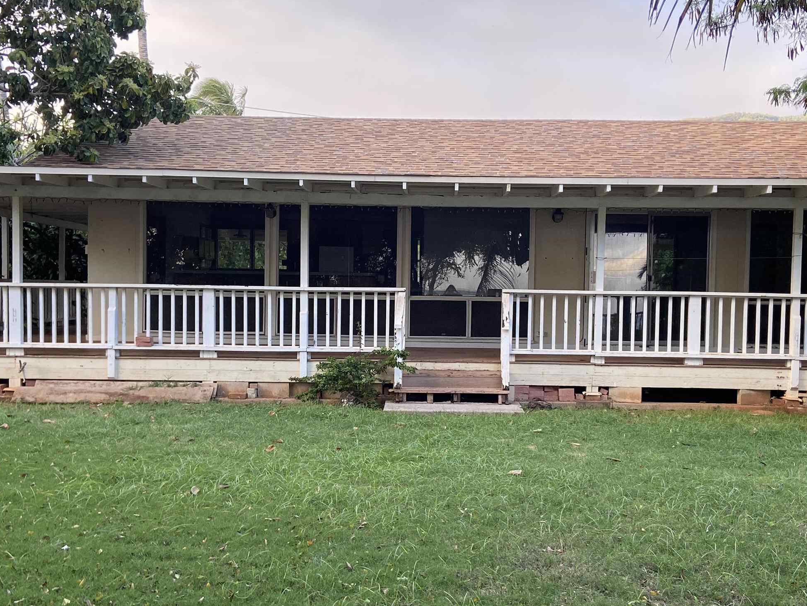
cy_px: 311
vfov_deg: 35.1
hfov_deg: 45.7
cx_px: 441
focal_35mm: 41
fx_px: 956
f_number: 1.8
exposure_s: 1/122
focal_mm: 4.25
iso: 80
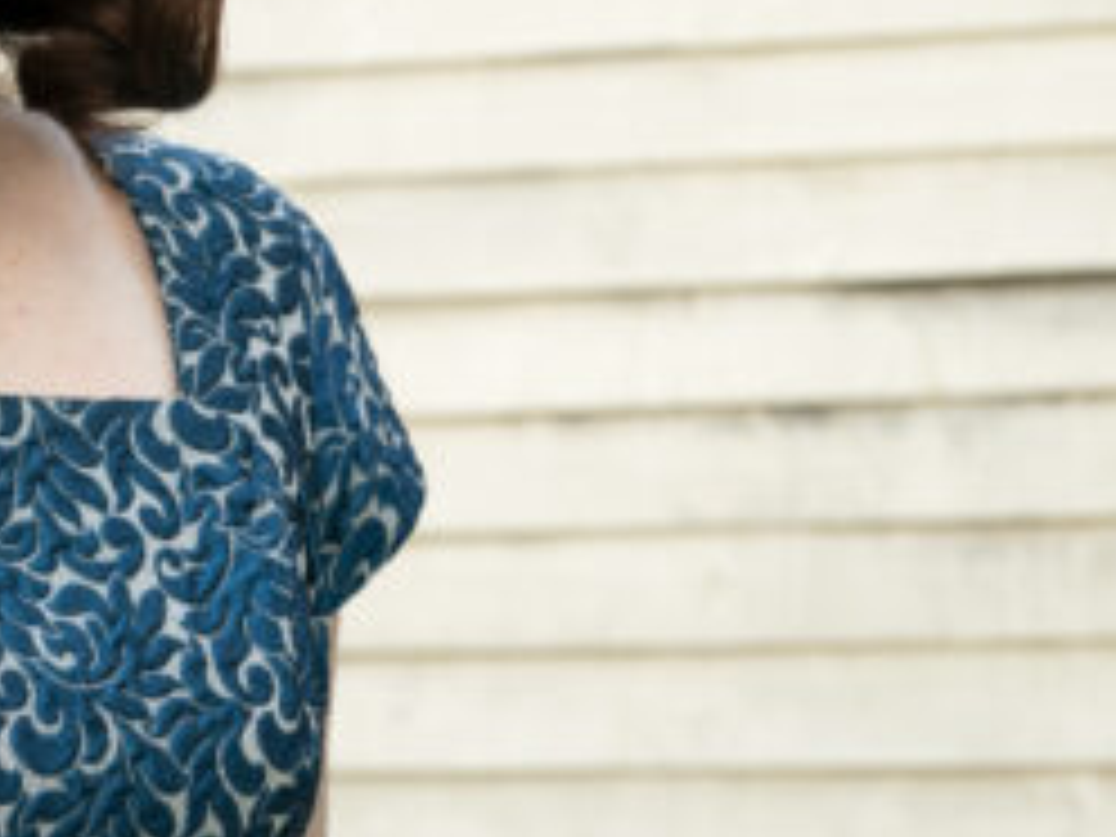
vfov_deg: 9.6
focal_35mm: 155
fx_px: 4997
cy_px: 349
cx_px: -90
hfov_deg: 12.5
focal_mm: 50
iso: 400
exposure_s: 1/160
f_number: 4
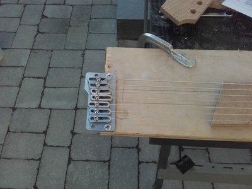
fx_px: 226
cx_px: 126
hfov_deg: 58.4
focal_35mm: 31
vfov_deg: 45.4
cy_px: 94
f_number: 2.2
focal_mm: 3.31
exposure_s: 1/183
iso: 50
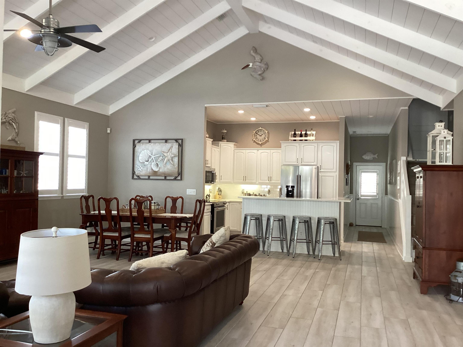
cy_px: 174
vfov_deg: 45.4
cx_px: 232
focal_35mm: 31
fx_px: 415
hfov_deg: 58.4
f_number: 2.4
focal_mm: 3.3
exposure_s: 1/60
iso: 160
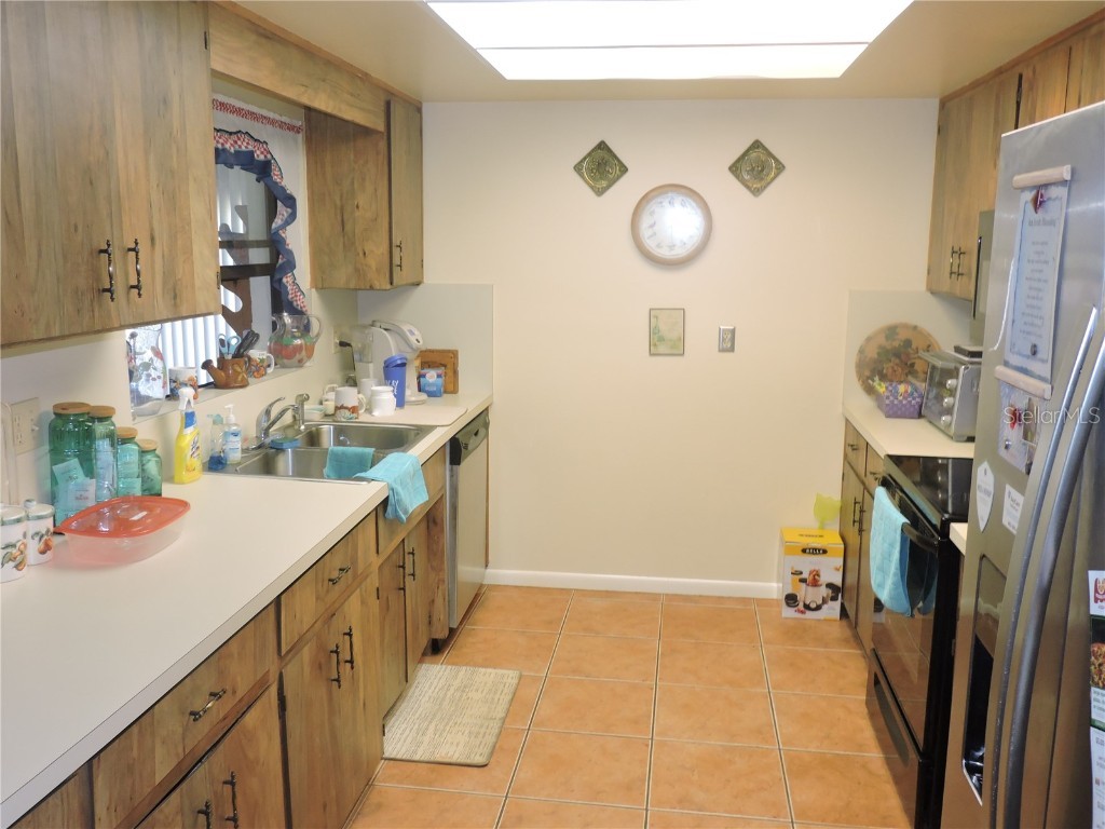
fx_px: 958
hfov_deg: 60.0
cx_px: 552
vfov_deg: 46.8
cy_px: 414
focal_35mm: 30
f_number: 3.1
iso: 360
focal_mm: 5.4
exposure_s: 1/40
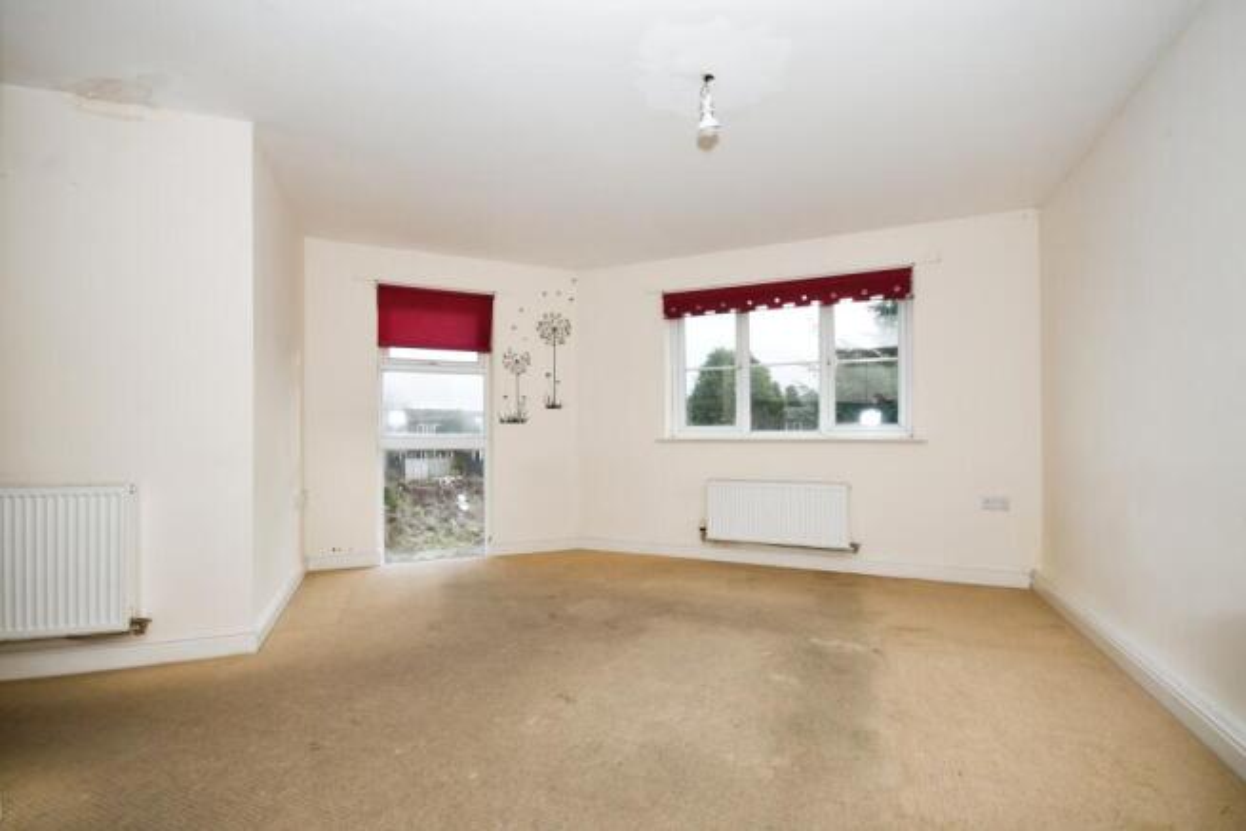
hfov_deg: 100.4
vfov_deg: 77.4
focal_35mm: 15
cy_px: 416
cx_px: 623
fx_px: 519
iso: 400
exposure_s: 1/60
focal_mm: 10
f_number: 8
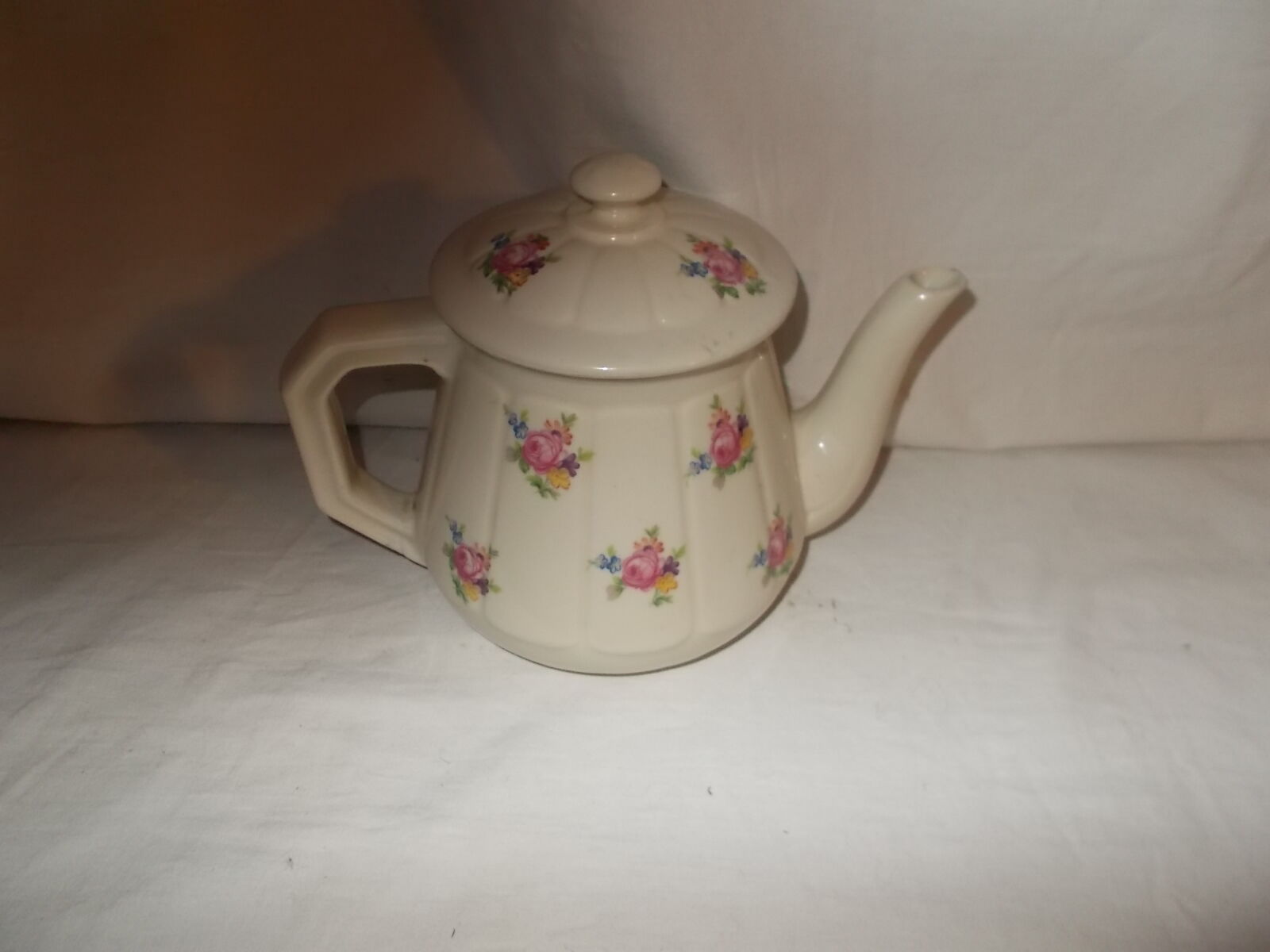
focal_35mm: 26
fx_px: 954
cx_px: 635
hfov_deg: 67.3
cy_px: 476
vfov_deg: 53.1
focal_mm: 4.6
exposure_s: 1/25
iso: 200
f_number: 3.2
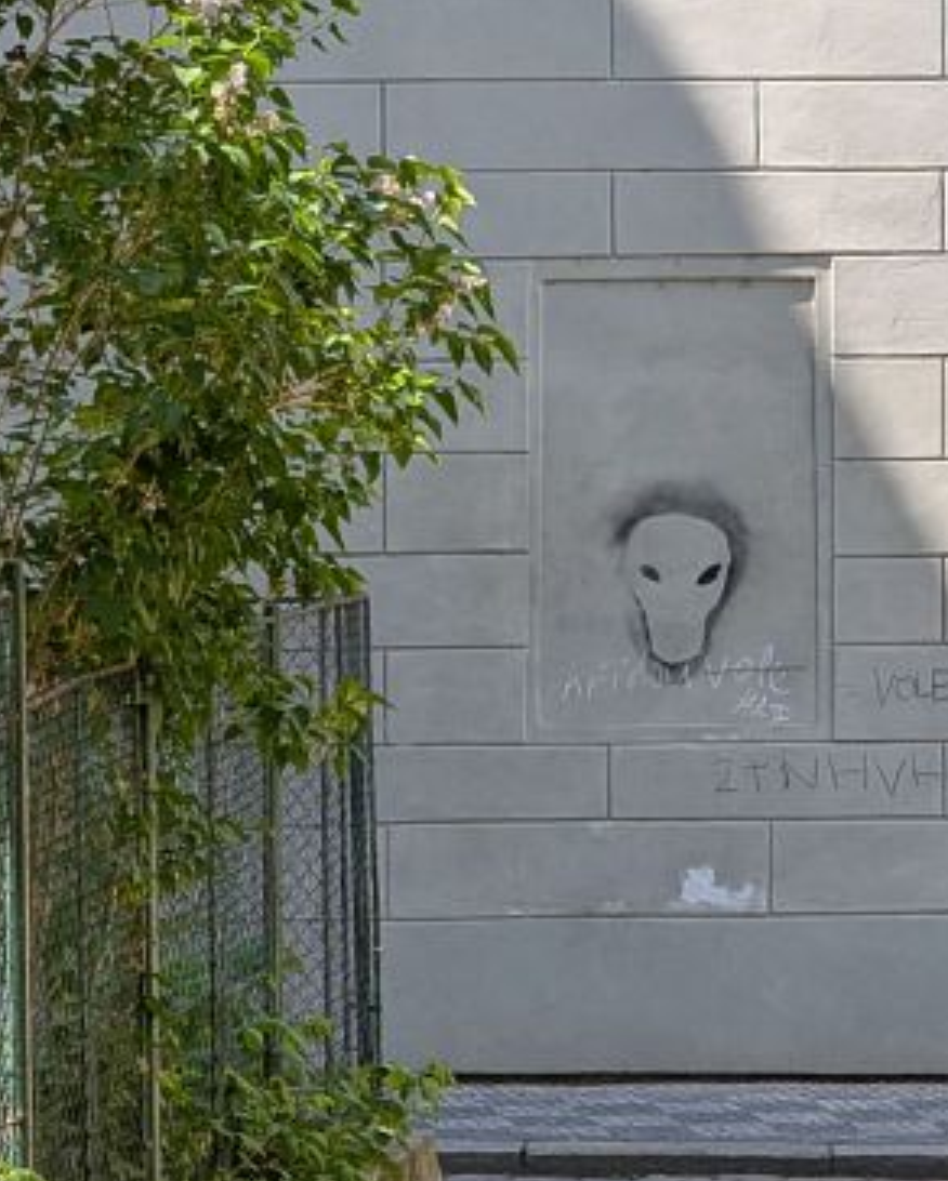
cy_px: 623
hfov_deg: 5.3
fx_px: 10329
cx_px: 687
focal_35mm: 295
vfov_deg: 6.5
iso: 44
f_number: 2.8
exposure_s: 1/368
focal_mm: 17.91
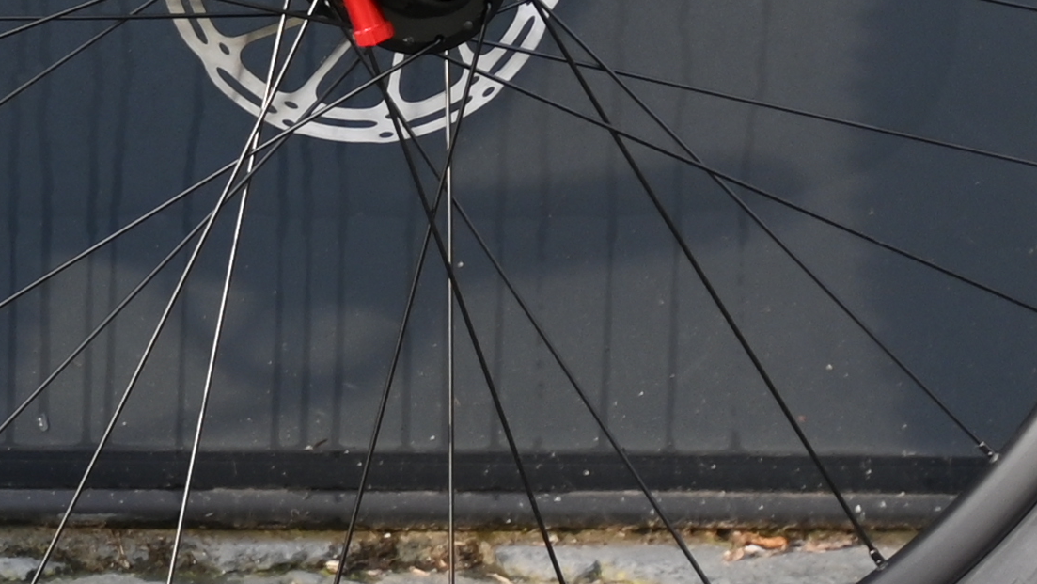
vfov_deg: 5.4
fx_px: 6106
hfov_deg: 8.9
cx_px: -1274
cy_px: -471
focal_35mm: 222
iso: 125
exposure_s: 1/100
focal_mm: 28
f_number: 4.5
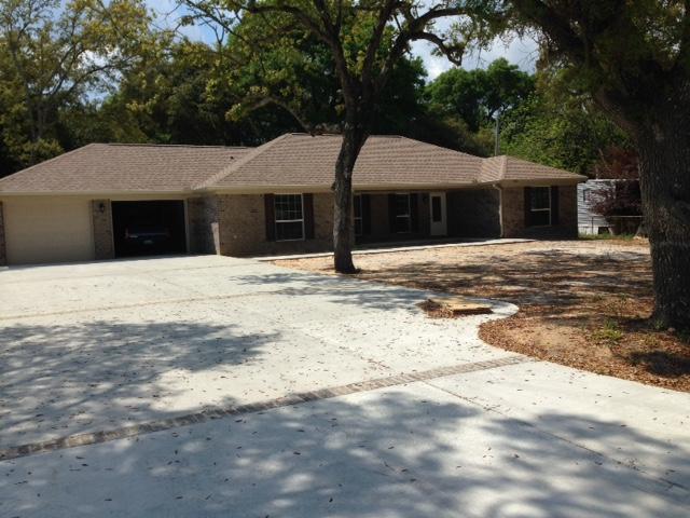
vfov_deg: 42.9
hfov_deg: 55.4
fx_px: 658
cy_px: 259
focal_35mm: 33
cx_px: 345
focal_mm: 4.12
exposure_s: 1/2262
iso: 50
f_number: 2.4
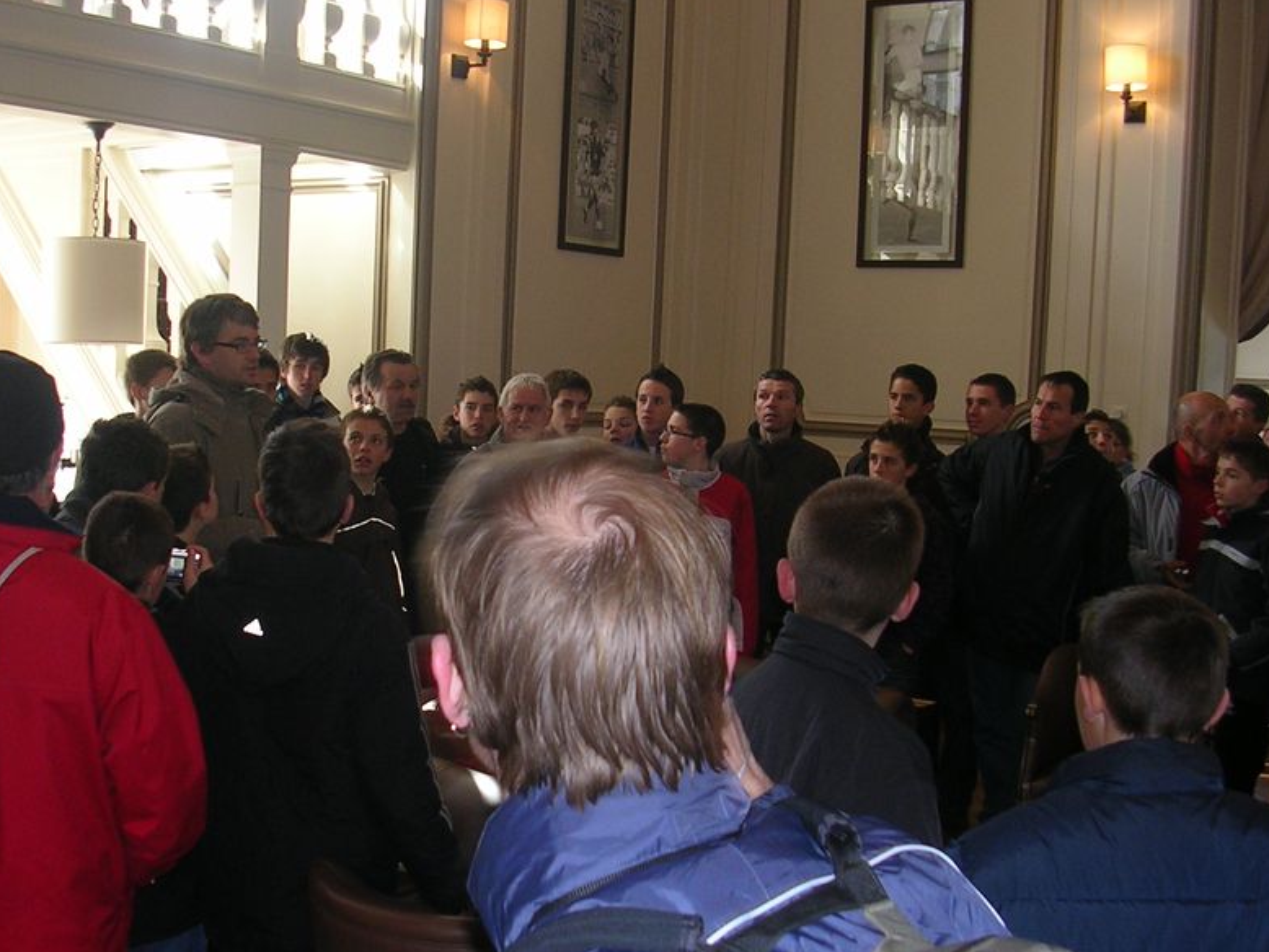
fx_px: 1834
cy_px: 535
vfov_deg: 29.1
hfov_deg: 38.0
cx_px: 506
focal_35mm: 50
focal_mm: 5.8
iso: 50
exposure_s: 1/30
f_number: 2.8
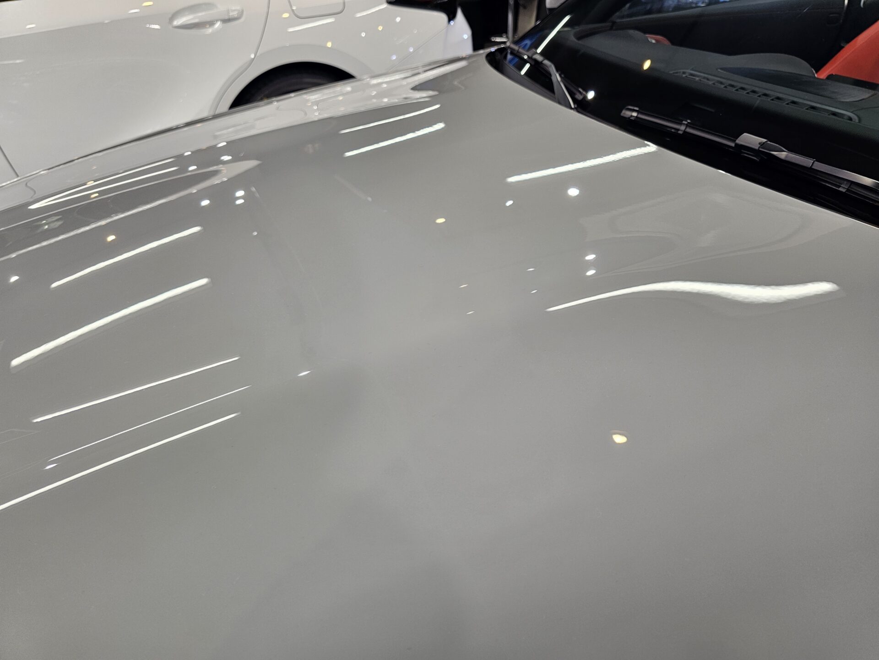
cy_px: 330
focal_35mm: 23
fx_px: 584
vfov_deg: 58.9
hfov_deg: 73.9
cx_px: 440
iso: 80
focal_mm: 6.3
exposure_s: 1/100
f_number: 1.7
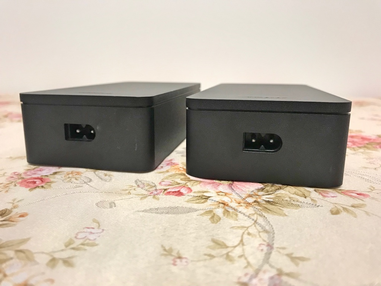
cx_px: 190
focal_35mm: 28
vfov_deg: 49.7
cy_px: 143
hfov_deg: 63.4
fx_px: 308
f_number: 1.8
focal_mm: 3.99
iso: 64
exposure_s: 1/17
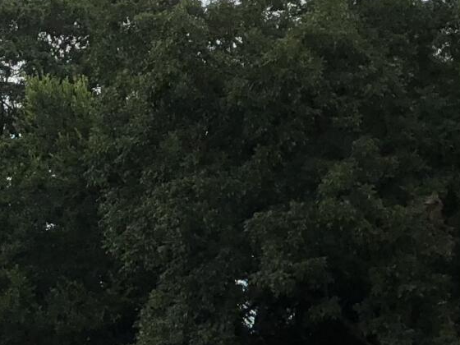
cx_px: -360
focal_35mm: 150
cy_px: 445
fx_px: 1993
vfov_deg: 9.7
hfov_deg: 12.1
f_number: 1.8
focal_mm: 3.99
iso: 20
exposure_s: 1/1263
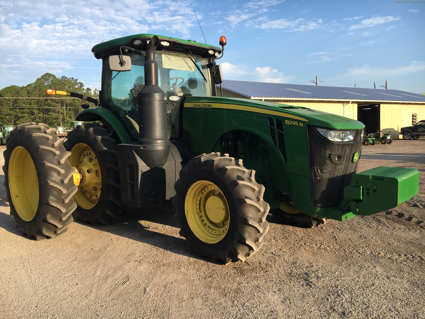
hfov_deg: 61.7
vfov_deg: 48.2
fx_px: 356
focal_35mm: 29
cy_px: 160
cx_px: 212
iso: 25
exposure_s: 1/777
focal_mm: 4.15
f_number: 2.2
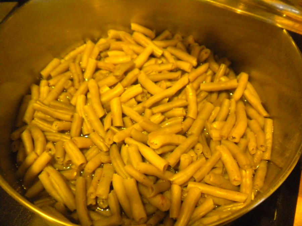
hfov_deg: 52.6
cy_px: 113
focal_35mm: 35
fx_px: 305
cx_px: 151
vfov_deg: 40.7
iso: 800
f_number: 3.1
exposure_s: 1/7.1
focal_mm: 6.3
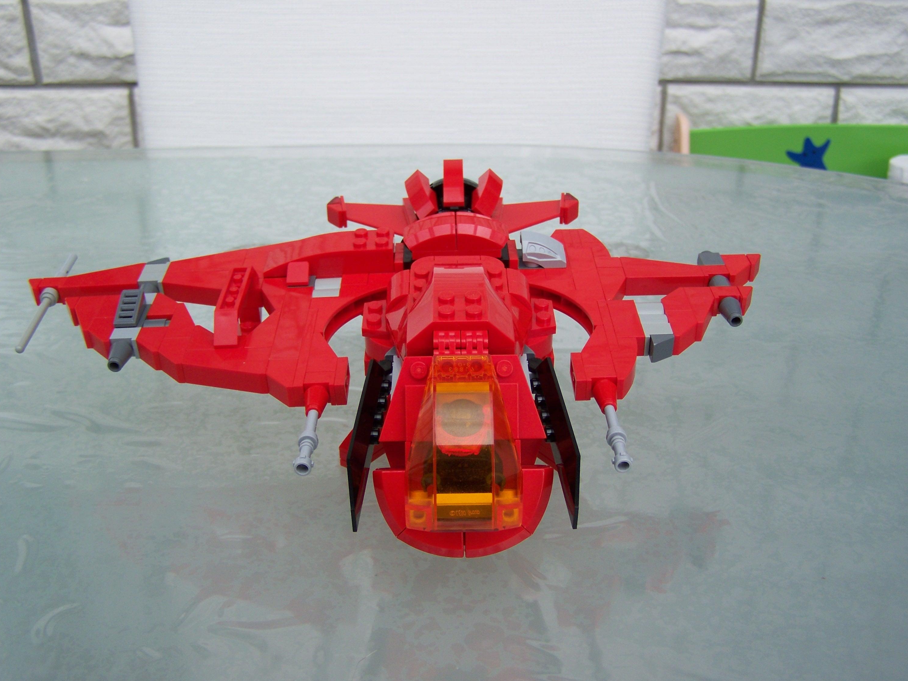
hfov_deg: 47.9
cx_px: 457
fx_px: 1023
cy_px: 344
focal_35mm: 39
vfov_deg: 36.8
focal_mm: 6.3
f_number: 2.8
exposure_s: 1/320
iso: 64
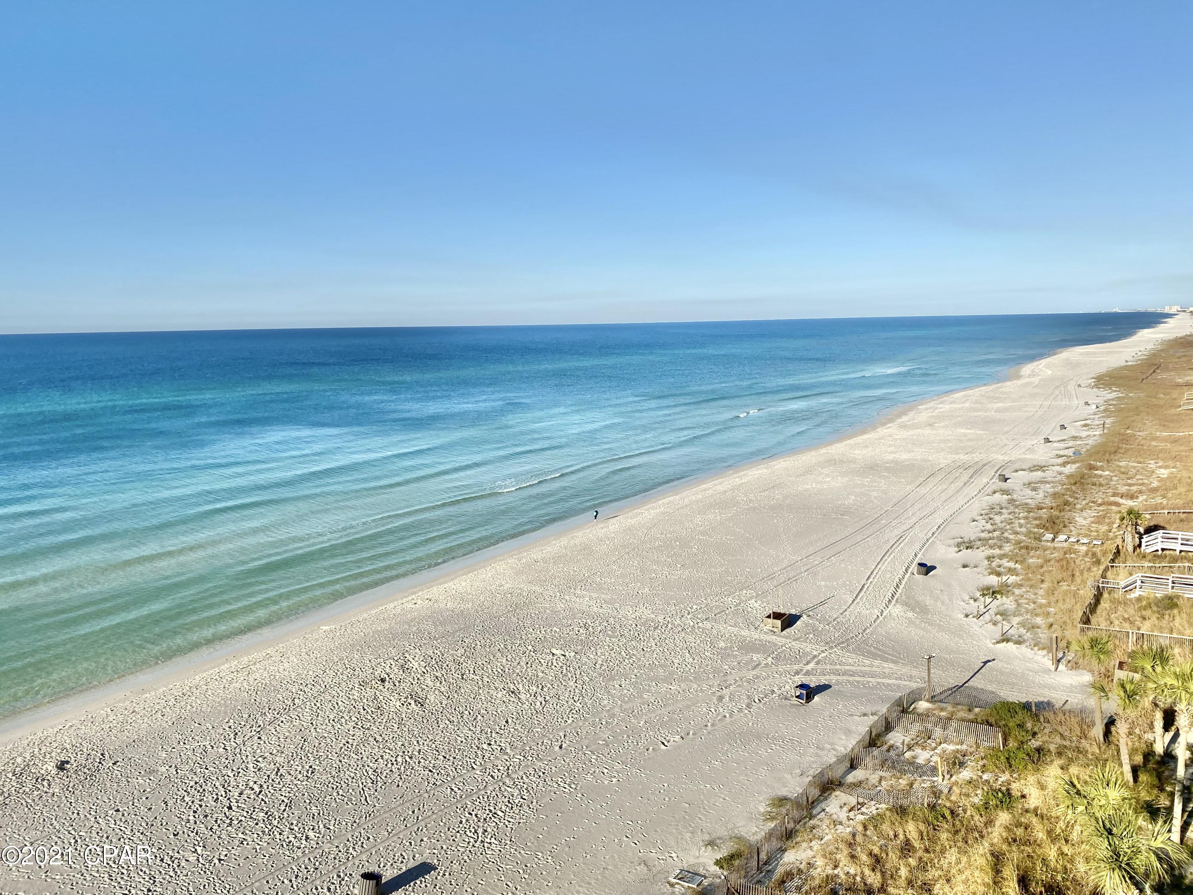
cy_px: 448
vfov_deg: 53.1
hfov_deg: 67.3
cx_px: 596
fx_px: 896
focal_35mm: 26
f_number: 1.8
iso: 32
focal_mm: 4.25
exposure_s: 1/4444
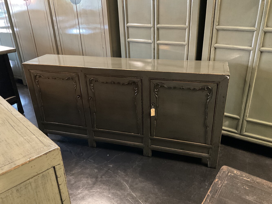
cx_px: 136
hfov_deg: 61.7
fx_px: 228
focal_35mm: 29
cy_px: 102
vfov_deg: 48.2
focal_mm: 3
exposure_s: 1/25
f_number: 1.8
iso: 500
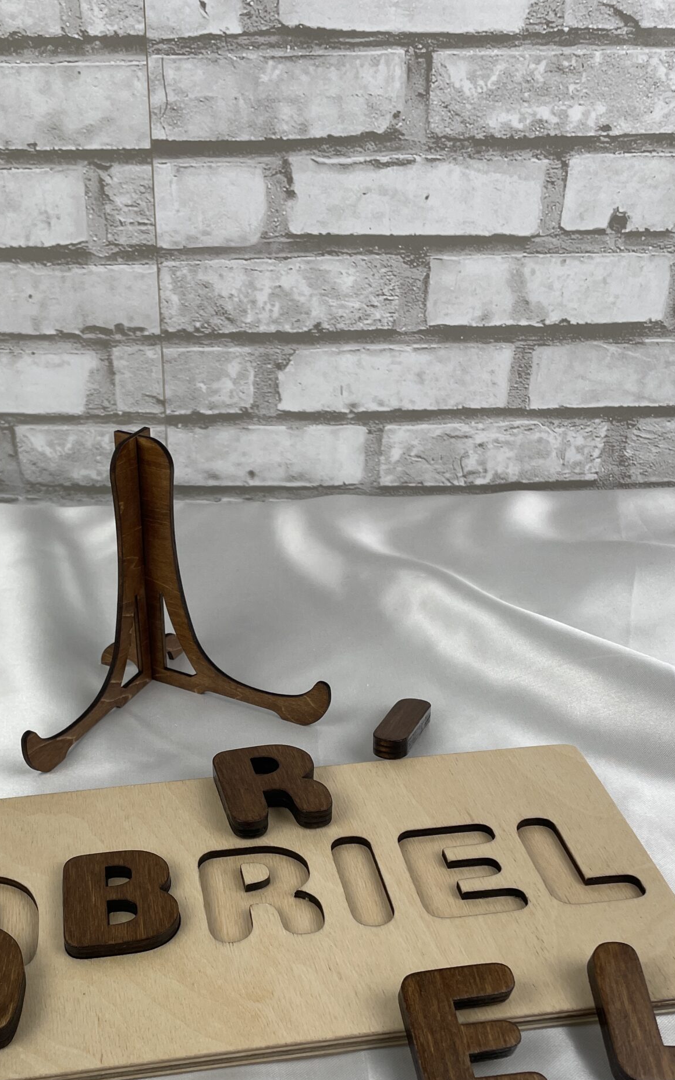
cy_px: 723
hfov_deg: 33.2
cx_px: 216
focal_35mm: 38
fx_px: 1119
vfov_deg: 50.6
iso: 32
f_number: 1.6
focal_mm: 4.2
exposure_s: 1/427
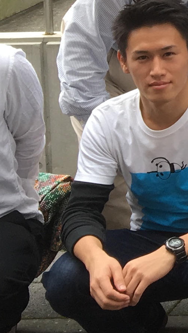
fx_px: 1258
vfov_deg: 14.6
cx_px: 587
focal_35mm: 142
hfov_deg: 7.4
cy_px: -72
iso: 25
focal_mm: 4.15
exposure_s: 1/60
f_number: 2.2
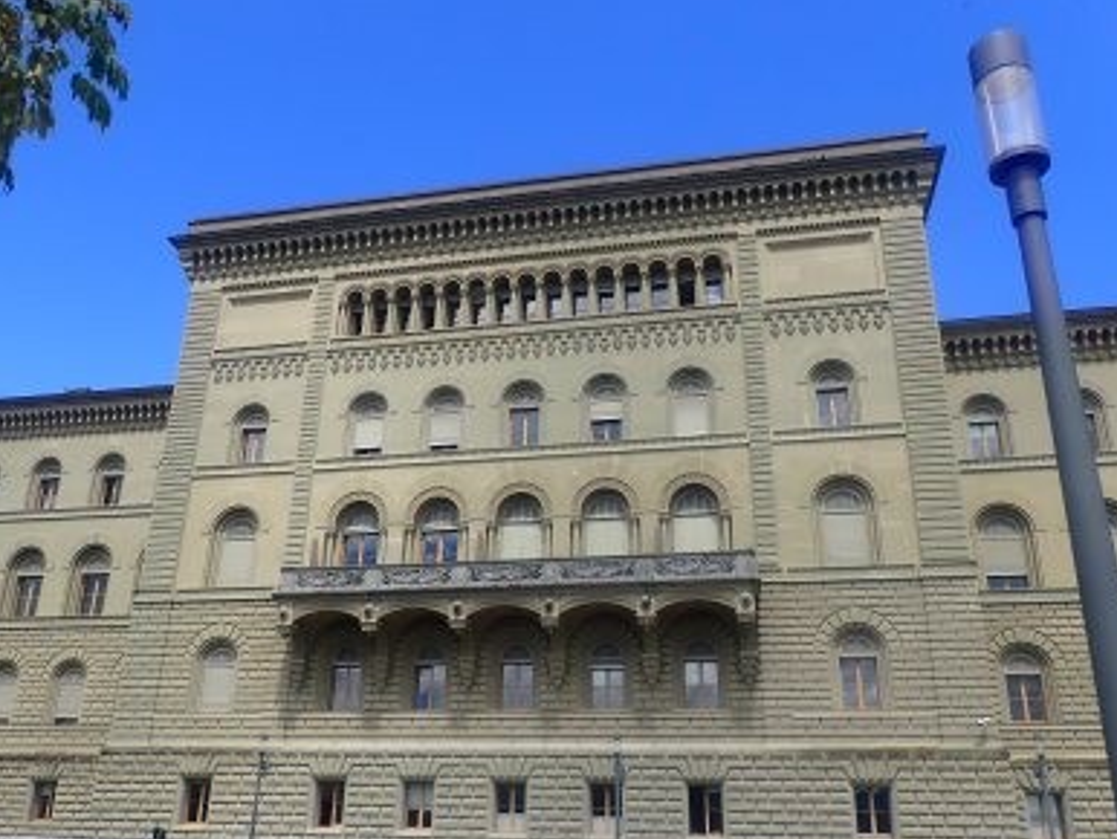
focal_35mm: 29
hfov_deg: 61.6
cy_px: 474
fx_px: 936
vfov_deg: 48.2
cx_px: 550
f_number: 8
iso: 100
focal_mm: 4.5
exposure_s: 1/160
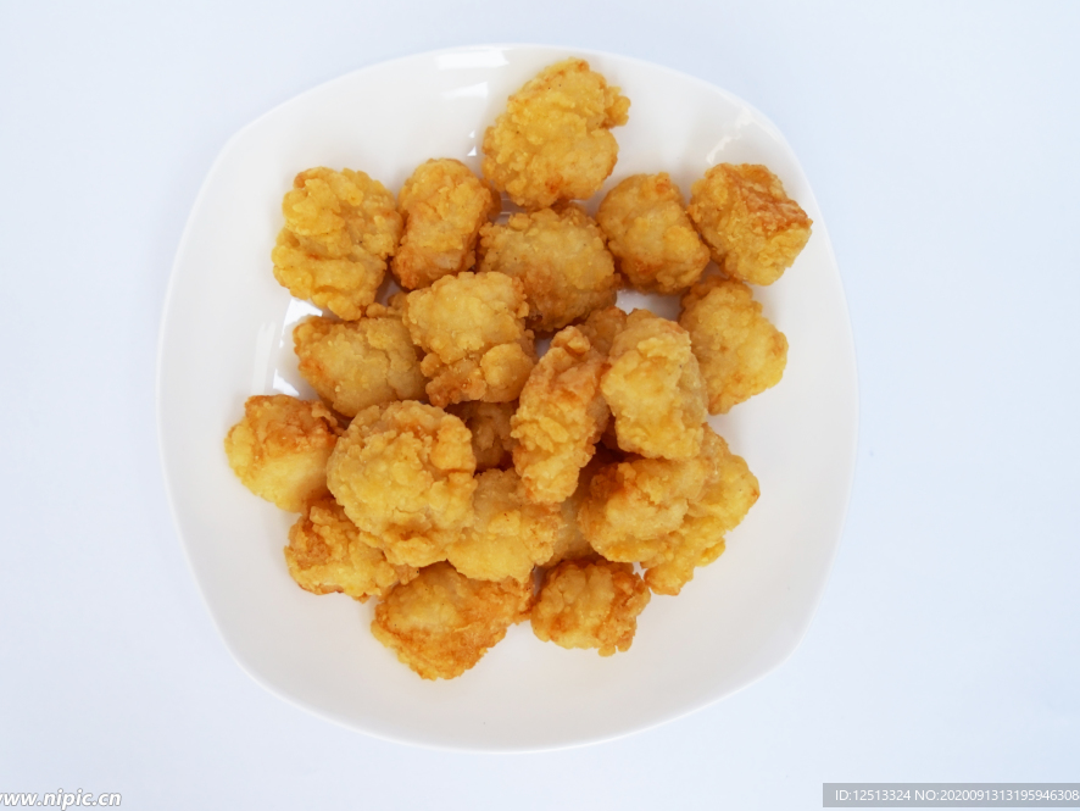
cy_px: 403
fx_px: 1248
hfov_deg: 46.7
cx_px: 488
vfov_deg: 36.0
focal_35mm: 40
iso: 100
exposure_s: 1/200
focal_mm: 24
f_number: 4.5
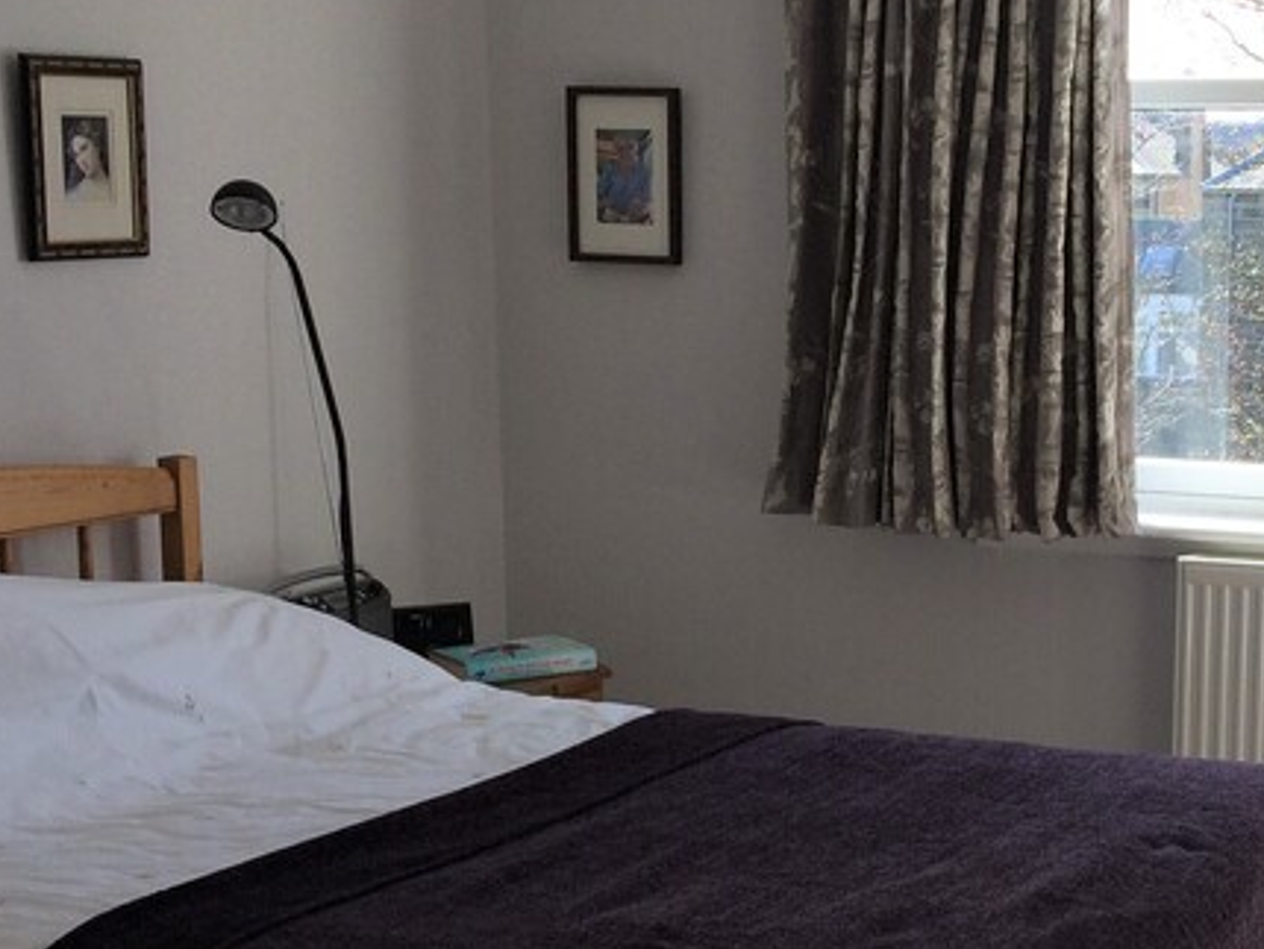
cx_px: 970
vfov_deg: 21.2
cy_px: 679
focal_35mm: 69
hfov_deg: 27.7
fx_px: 2521
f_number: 2.2
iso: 32
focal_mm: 4.15
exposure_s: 1/370
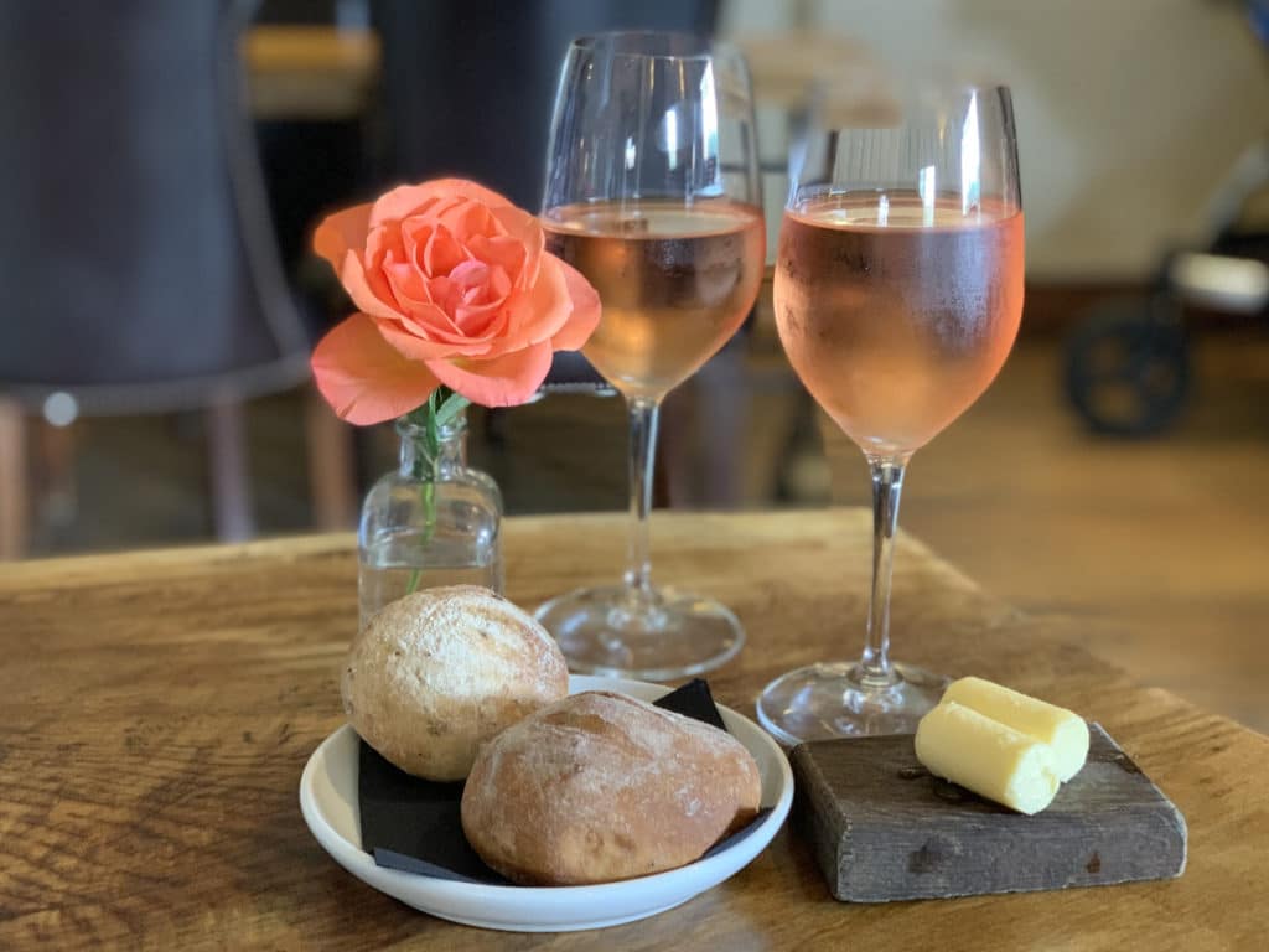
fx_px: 1906
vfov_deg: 28.0
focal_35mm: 52
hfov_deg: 36.8
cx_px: 634
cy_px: 476
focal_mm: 6
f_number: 2.4
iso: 400
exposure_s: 1/50
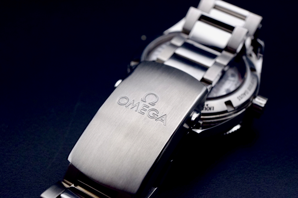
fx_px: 422
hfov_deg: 38.9
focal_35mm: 51
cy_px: 99
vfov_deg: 26.5
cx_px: 149
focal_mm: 34.3
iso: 6400
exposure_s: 1/4000
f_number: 8
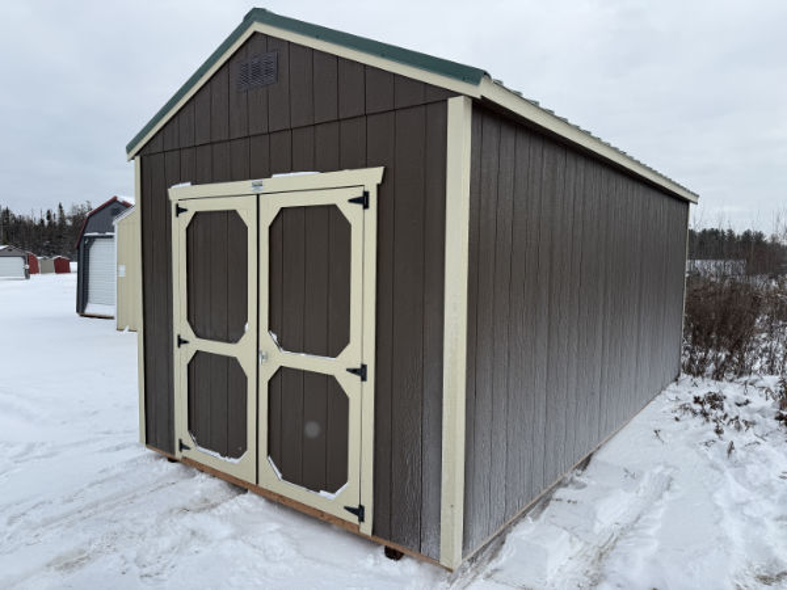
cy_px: 295
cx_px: 394
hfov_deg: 71.6
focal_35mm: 24
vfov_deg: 56.8
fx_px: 546
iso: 80
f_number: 1.8
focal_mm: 6.8
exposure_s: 1/2703
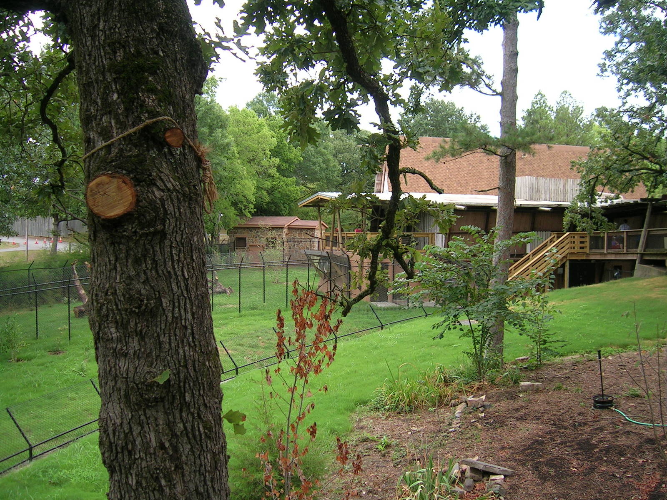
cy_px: 250
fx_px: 674
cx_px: 334
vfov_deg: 40.7
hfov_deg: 52.6
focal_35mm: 35
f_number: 2.8
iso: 50
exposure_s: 1/277
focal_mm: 5.4
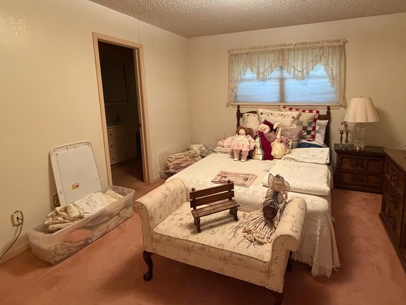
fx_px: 223
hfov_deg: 83.7
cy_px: 120
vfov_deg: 67.9
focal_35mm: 19
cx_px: 241
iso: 640
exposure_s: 1/60
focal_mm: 2.22
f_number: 2.2
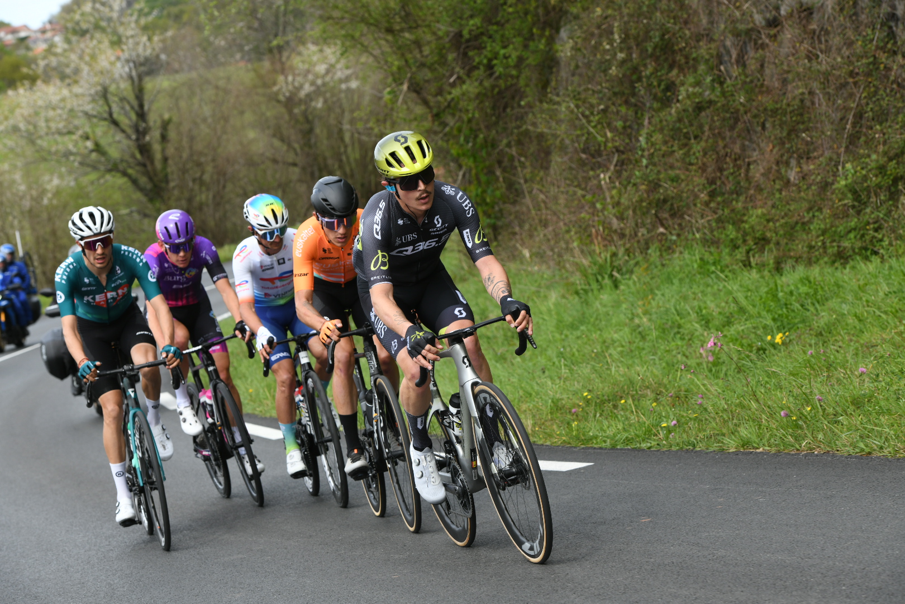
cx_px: 452
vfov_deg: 12.5
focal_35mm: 110
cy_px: 302
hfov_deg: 18.6
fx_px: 2765
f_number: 7.1
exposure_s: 1/500
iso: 320
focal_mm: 110
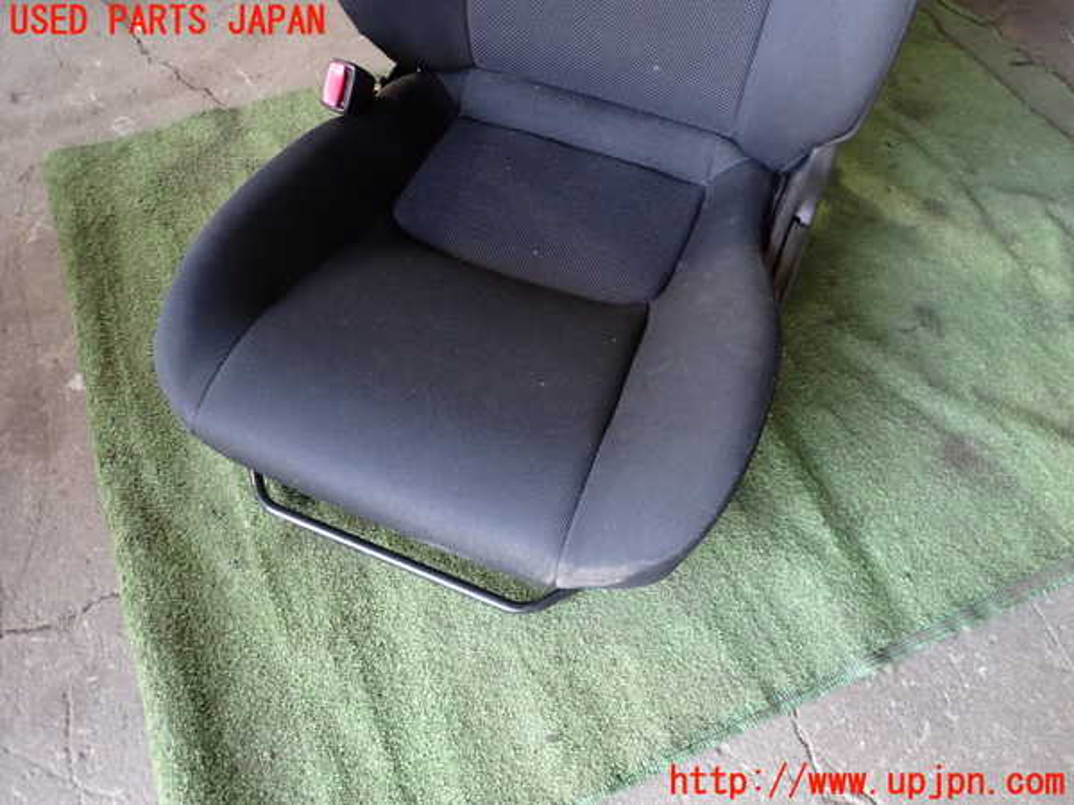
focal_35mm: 25
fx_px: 776
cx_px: 537
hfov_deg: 69.4
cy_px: 402
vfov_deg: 54.9
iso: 200
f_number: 2
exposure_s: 1/50
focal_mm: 4.5
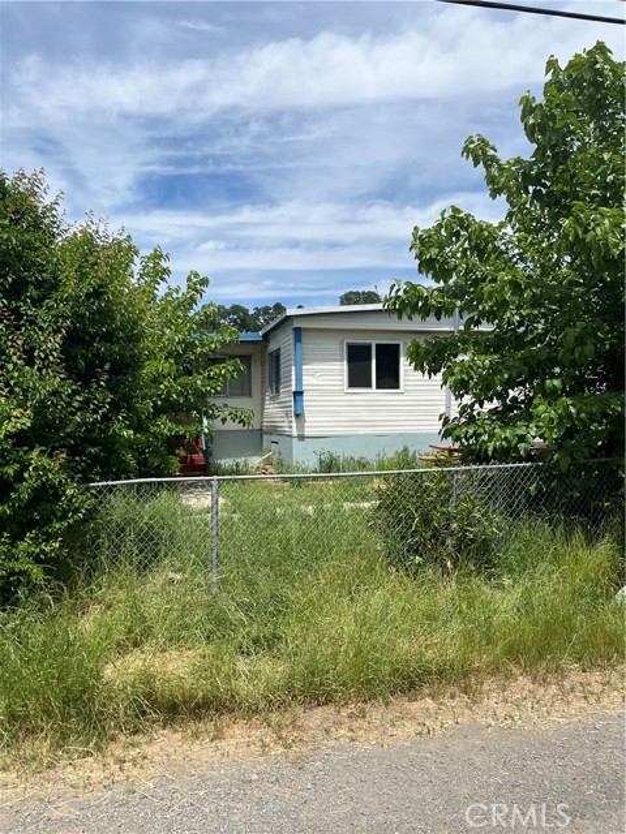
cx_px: 313
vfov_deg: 67.3
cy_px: 417
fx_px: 627
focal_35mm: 26
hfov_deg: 53.1
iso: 50
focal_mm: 5.1
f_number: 1.6
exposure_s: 1/5076
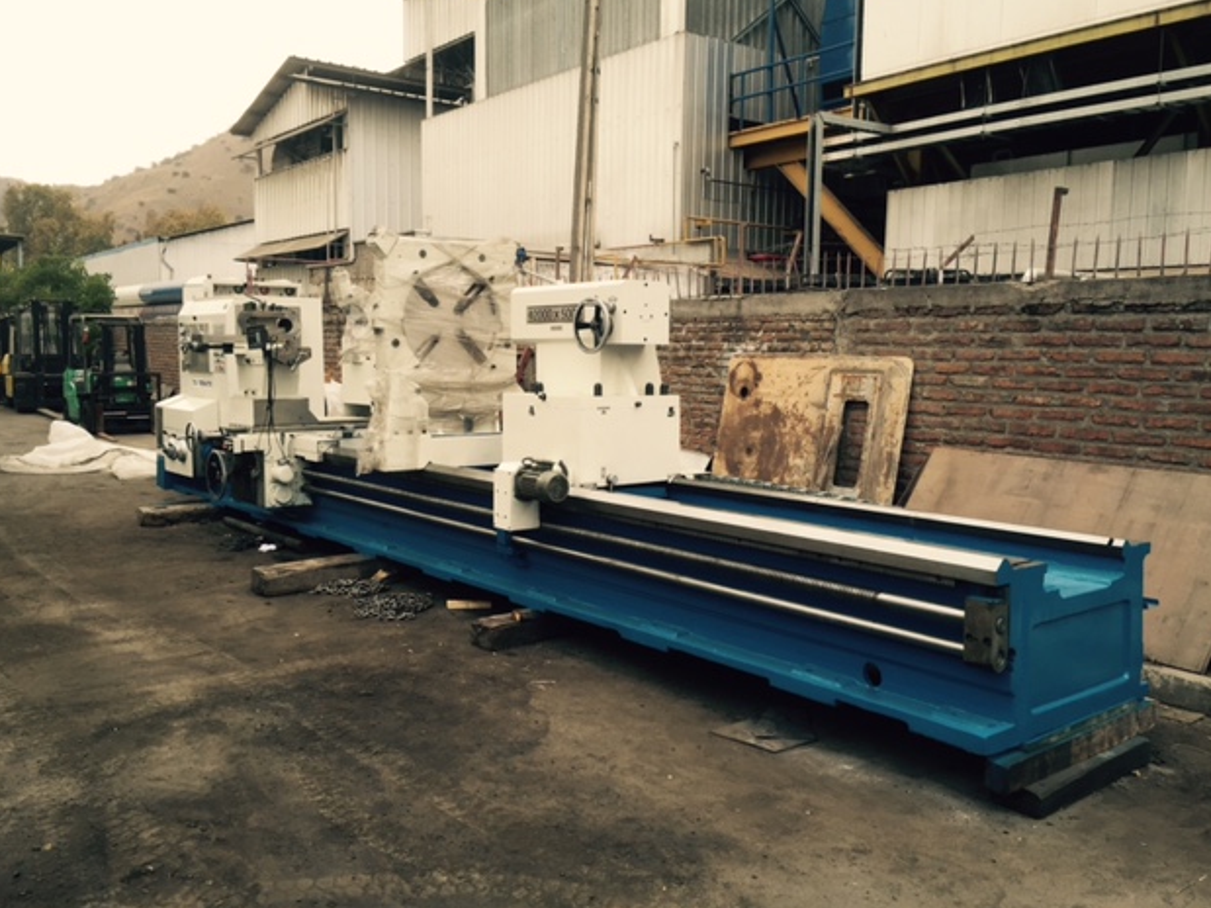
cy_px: 444
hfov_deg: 60.0
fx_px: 1049
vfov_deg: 46.8
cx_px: 603
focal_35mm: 30
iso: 40
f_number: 2.2
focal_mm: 4.15
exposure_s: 1/120
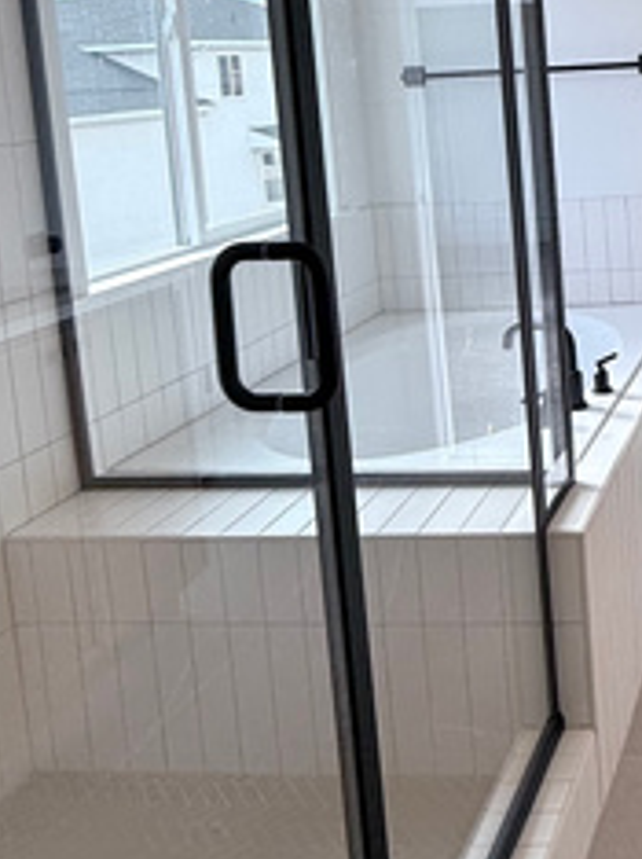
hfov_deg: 28.1
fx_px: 1140
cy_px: 191
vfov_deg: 39.9
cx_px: 737
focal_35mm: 46
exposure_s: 1/229
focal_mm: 2.22
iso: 50
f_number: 2.2
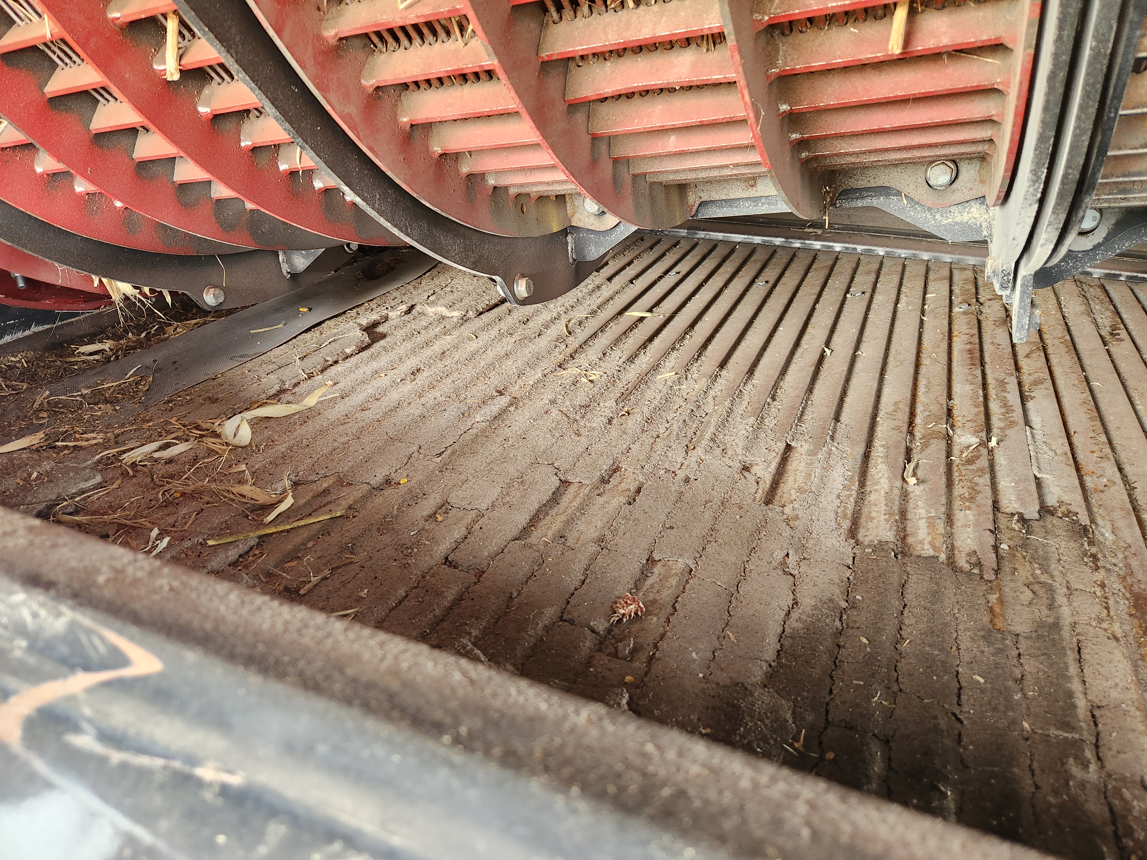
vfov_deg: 58.9
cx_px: 574
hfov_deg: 73.9
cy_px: 430
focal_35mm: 23
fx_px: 762
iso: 400
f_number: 1.8
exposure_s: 1/120
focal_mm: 5.4
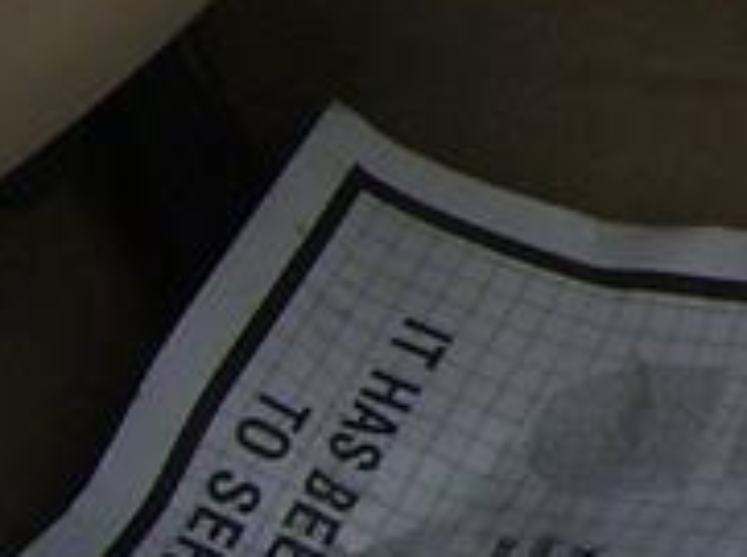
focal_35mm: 205
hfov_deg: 8.4
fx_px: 4415
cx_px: 2088
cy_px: -450
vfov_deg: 7.0
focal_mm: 6
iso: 100
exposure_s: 1/274
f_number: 4.7
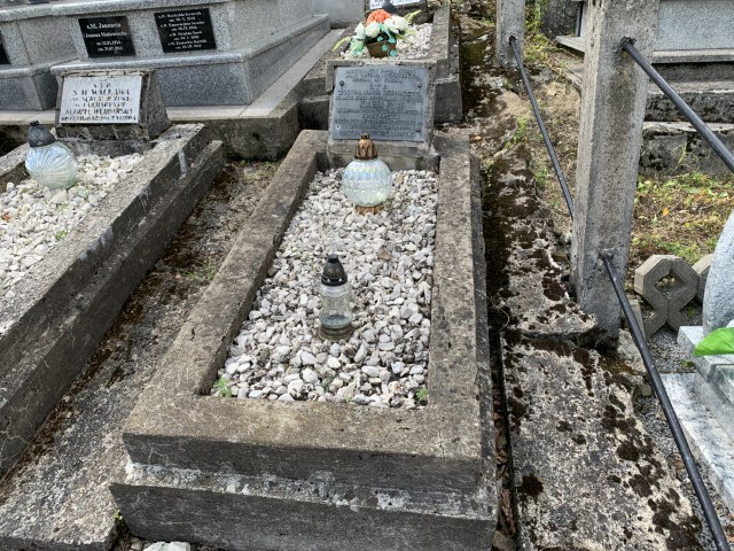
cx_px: 367
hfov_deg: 67.3
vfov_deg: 53.1
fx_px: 551
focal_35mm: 26
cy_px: 276
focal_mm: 4.25
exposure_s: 1/692
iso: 25
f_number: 1.8
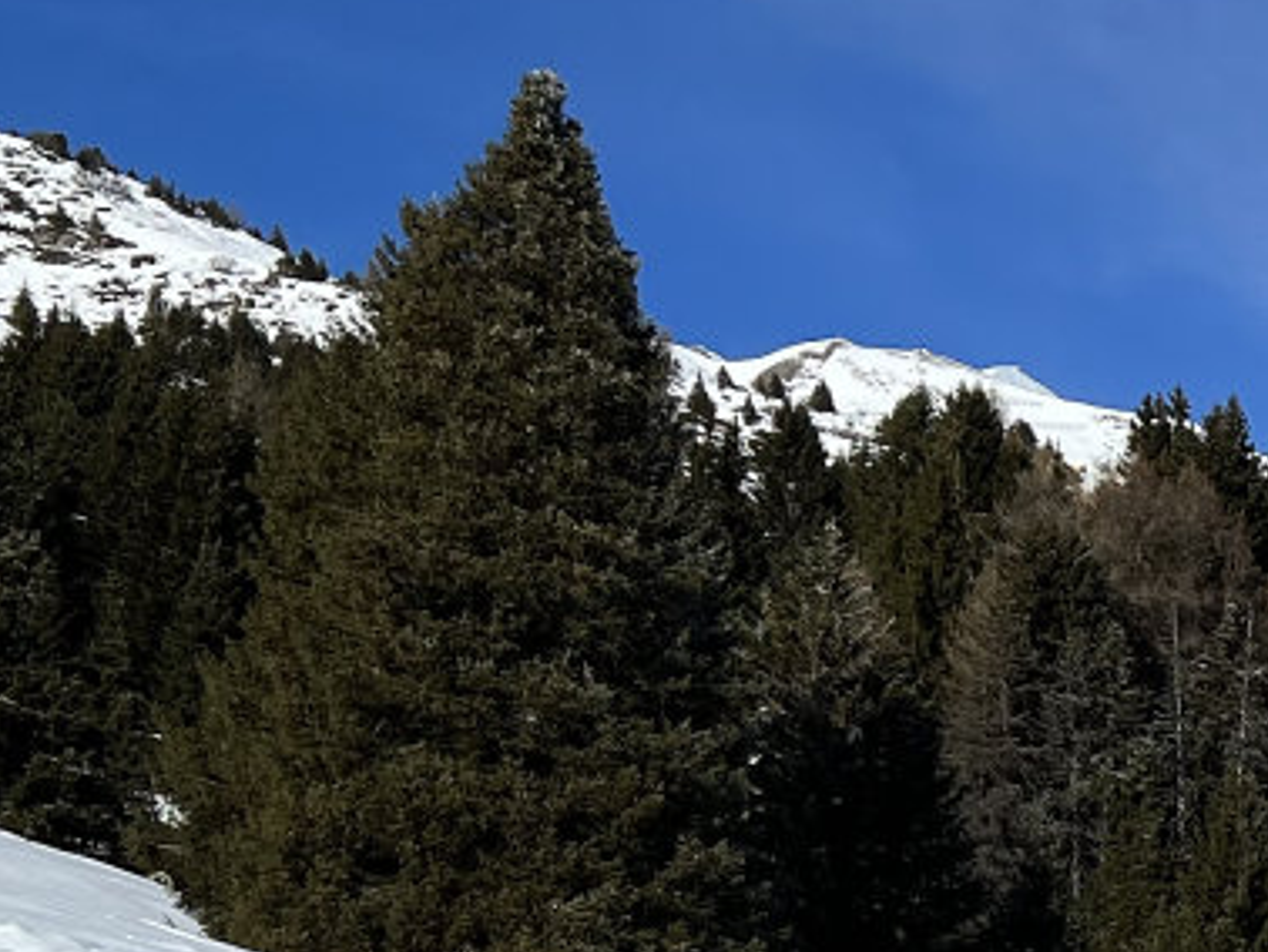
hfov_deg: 15.9
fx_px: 4032
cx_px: 2086
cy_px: 1103
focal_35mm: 110
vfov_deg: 13.2
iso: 50
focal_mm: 5.7
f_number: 1.5
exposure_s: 1/10309
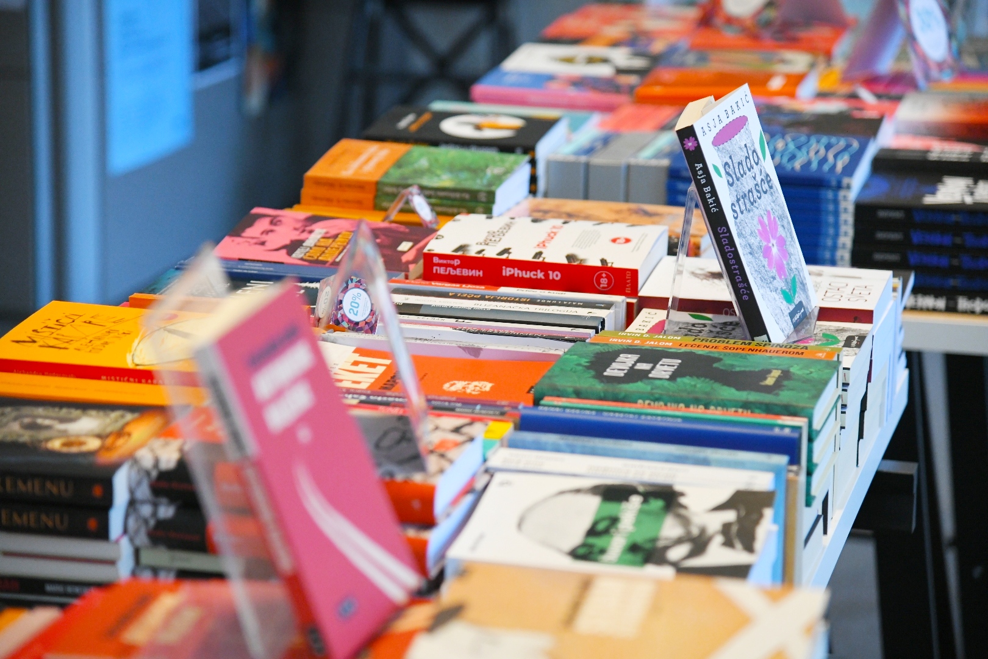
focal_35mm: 110
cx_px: 494
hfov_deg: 18.6
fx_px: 3019
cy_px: 330
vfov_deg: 12.5
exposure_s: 1/1250
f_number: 4
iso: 4000
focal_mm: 110
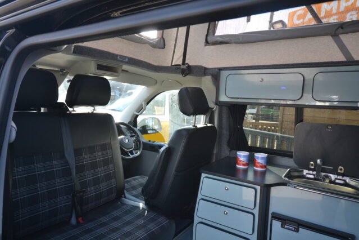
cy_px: 120
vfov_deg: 56.1
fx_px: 224
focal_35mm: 22
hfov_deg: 77.3
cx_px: 180
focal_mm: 15
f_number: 5.6
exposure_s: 1/125
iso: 400
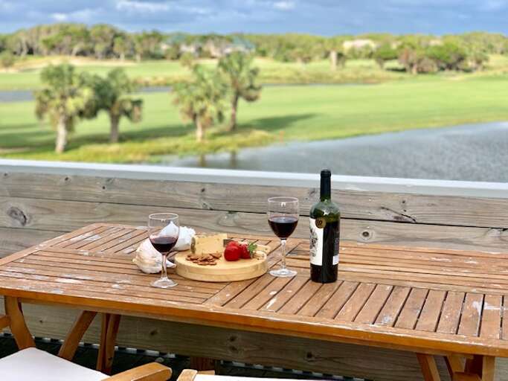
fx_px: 763
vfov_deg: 28.0
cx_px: 254
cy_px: 190
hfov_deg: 36.8
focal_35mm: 52
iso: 16
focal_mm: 6
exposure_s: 1/318
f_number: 2.4
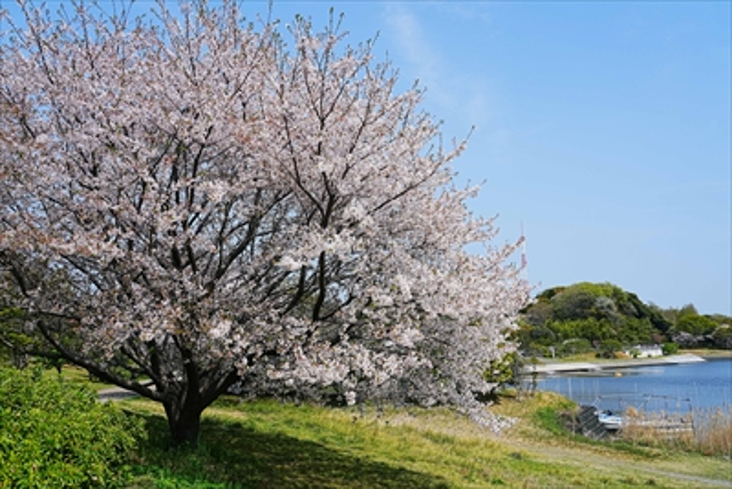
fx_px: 651
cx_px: 366
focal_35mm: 32
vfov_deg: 41.1
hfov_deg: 58.7
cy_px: 244
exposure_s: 1/500
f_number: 8
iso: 100
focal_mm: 32
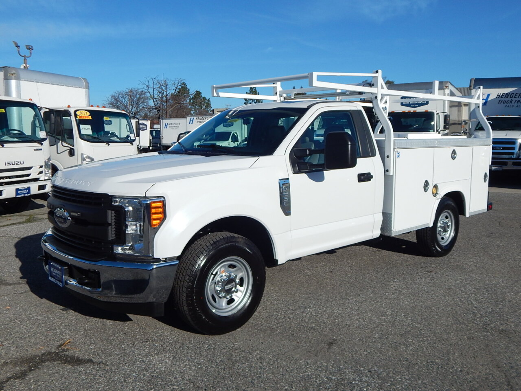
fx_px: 467
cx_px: 260
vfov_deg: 45.4
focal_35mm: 31
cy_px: 196
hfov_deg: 58.4
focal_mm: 5.6
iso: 125
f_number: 6.5
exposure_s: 1/1500
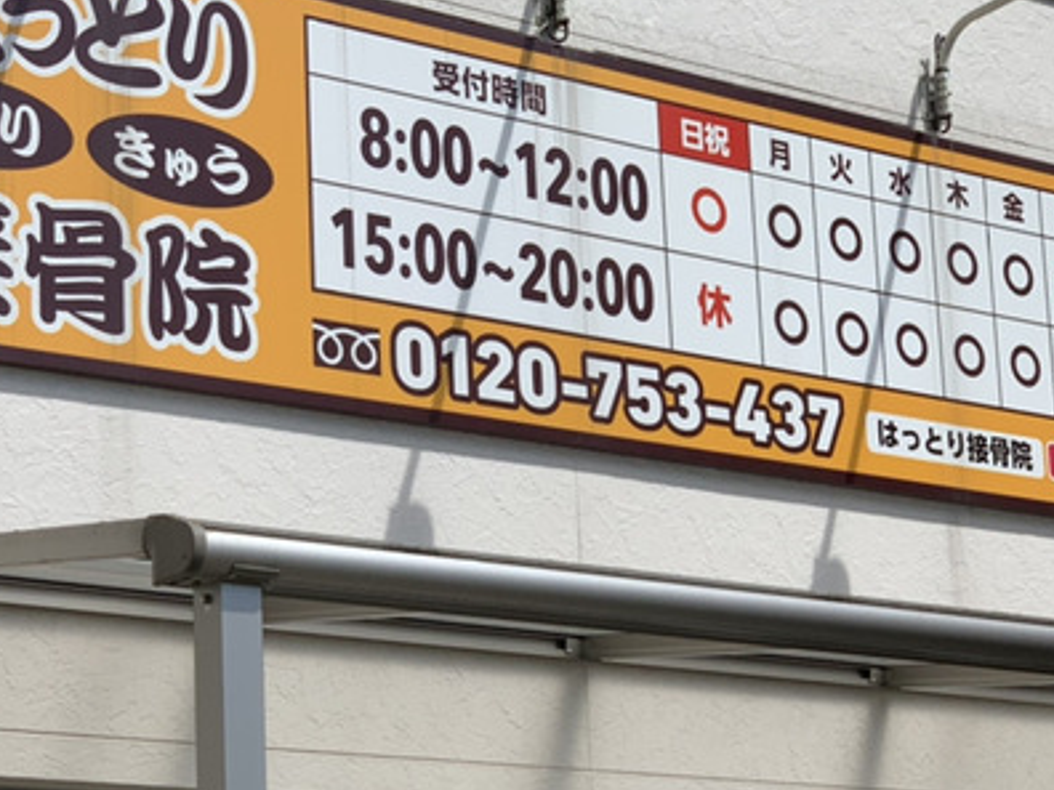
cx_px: 429
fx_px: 3197
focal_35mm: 105
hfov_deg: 18.7
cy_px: 548
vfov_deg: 14.1
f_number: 2.4
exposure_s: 1/1845
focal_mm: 6
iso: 16
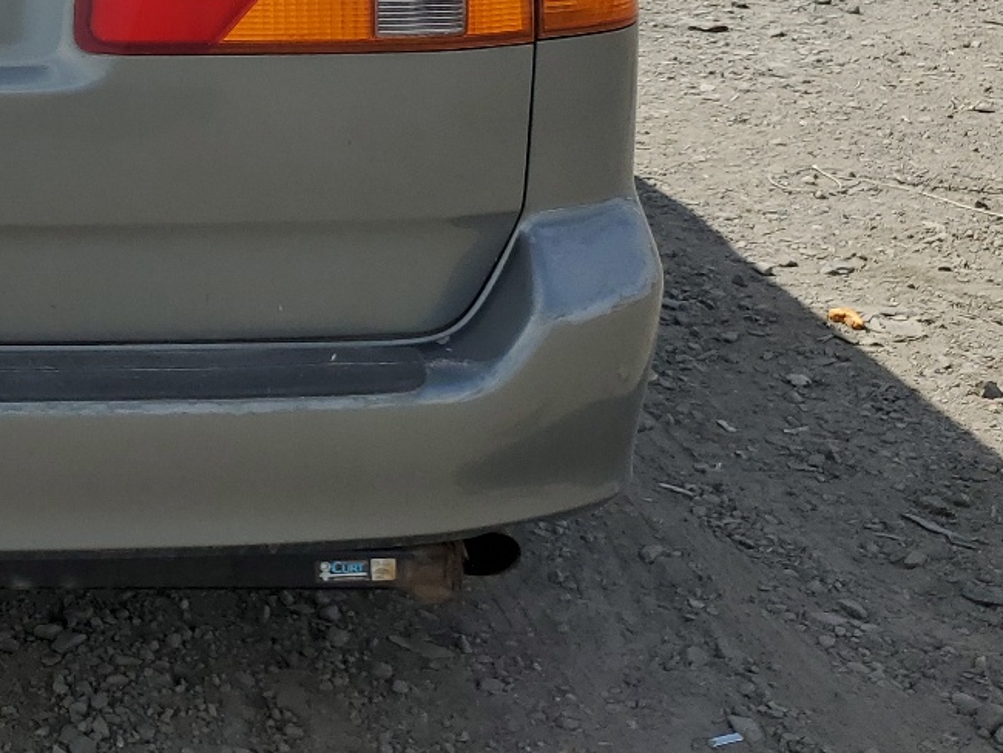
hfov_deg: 27.5
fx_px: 1855
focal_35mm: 64
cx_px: -117
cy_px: -51
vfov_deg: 21.9
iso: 50
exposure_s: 1/3333
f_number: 1.5
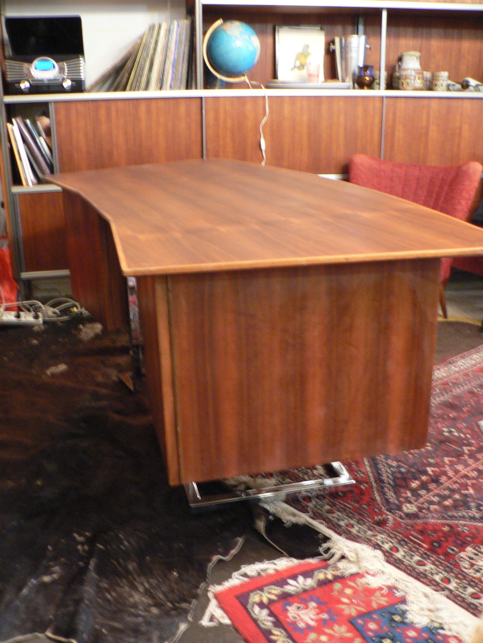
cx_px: 242
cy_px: 322
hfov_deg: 39.7
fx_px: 670
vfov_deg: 51.4
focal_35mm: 36
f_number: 2.8
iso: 200
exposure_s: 1/4
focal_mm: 6
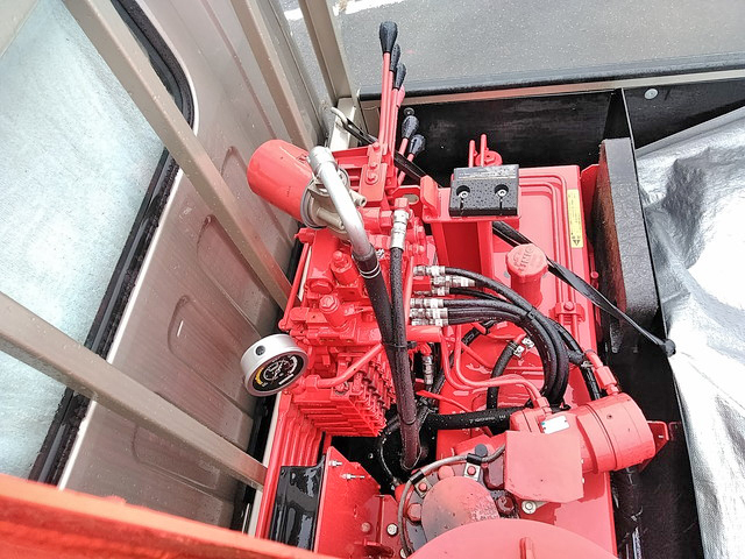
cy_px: 280
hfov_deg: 65.3
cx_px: 372
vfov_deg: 51.4
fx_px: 581
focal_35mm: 27
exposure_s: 1/60
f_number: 2.2
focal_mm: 3.46
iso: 222
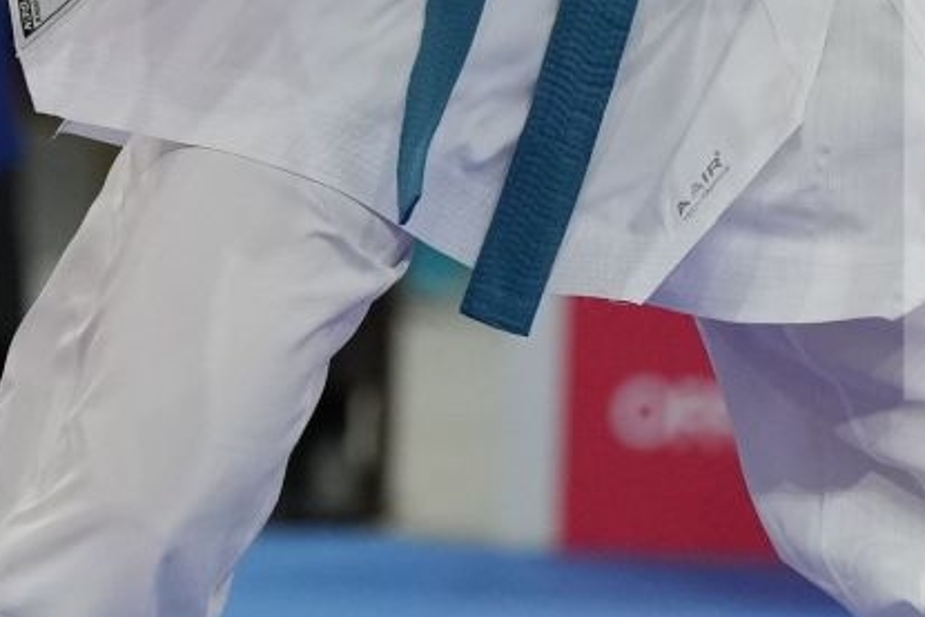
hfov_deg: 2.4
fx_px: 22181
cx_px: -399
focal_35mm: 863
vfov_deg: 1.6
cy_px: -595
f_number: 2.8
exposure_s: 1/1000
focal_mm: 133
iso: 1600
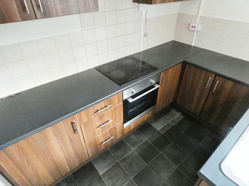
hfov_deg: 81.7
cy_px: 93
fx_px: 144
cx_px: 124
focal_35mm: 20
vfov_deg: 66.0
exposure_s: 1/60
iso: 1600
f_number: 2.8
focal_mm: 3.6
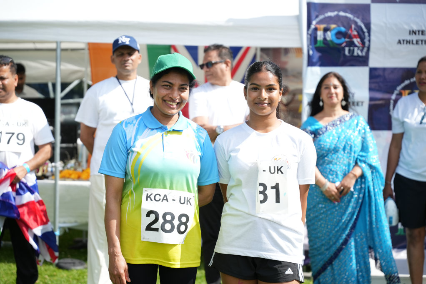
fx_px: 770
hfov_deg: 30.9
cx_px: 213
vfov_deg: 20.9
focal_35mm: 65
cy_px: 142
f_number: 2.8
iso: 400
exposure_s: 1/4000
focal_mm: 65.1
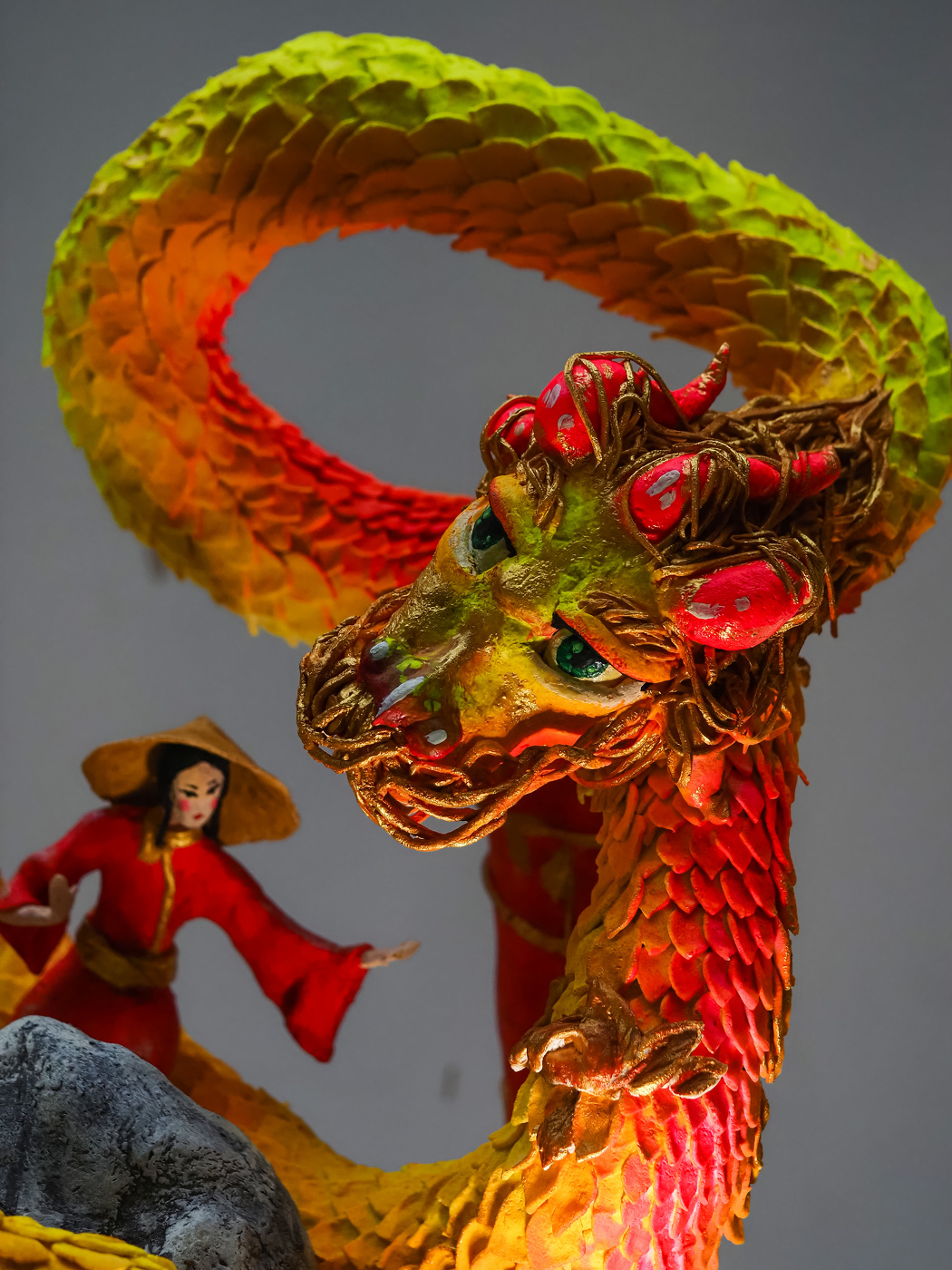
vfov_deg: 16.4
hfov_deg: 12.3
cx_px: 476
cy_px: 635
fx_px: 4400
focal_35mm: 120
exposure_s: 1/500
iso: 800
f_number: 2.8
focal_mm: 60
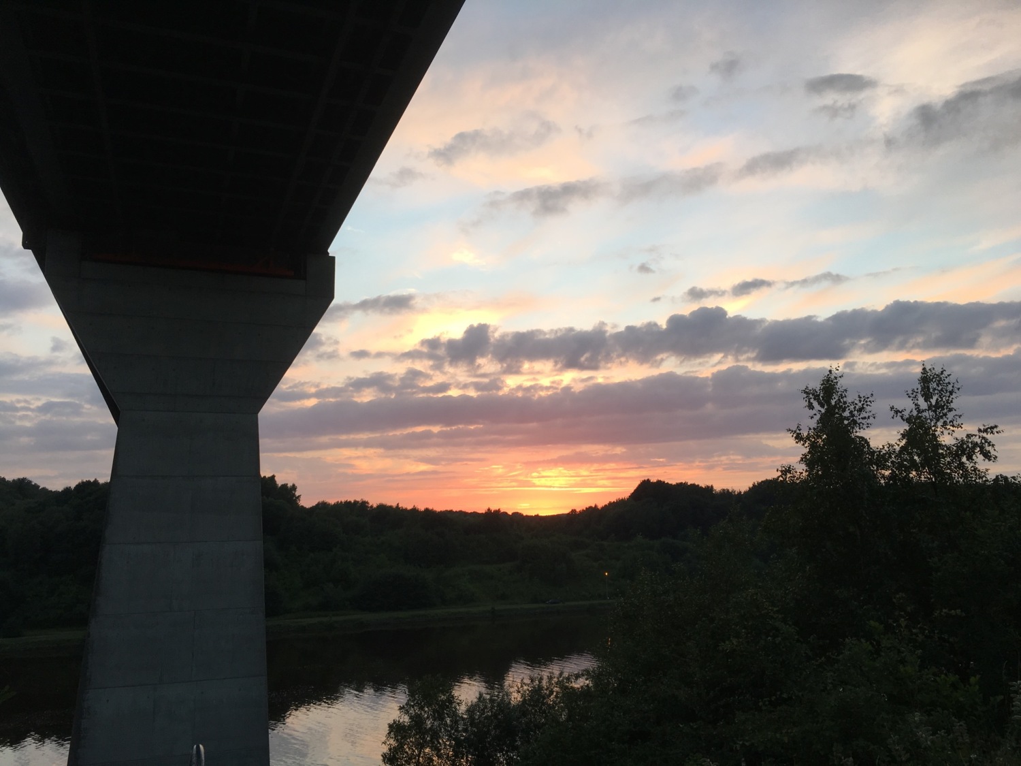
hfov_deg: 61.7
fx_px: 855
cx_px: 510
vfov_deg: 48.2
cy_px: 383
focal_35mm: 29
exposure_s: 1/100
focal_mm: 4.15
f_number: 2.2
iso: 25
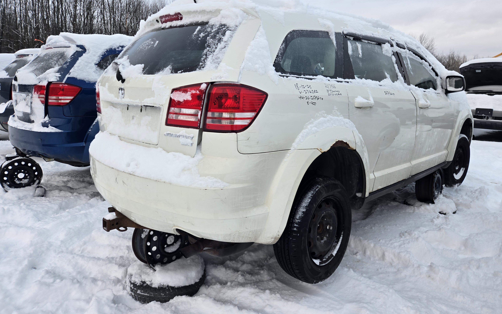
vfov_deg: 49.1
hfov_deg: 72.5
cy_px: 132
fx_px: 342
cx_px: 253
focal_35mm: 25
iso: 40
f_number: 1.8
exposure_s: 1/180
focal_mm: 5.4
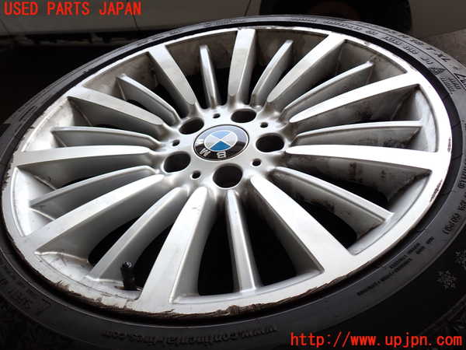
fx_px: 404
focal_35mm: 30
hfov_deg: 60.0
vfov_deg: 46.8
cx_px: 233
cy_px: 175
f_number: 3.2
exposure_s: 1/125
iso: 100
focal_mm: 5.4
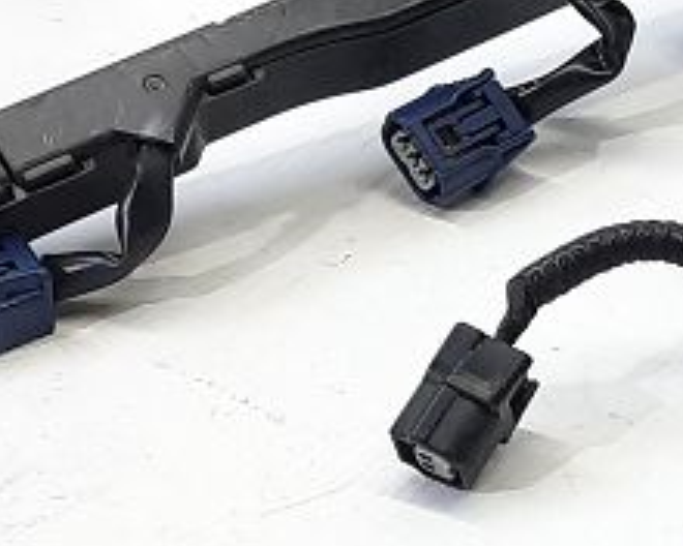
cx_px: 1105
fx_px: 2688
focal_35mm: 133
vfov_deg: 11.6
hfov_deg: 13.4
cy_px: 230
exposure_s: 1/50
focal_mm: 4.6
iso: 80
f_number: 2
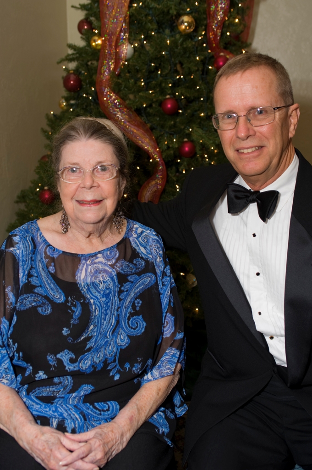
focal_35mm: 40
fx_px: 521
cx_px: 156
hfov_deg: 33.3
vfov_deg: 48.5
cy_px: 235
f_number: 5
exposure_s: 1/60
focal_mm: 40
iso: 200
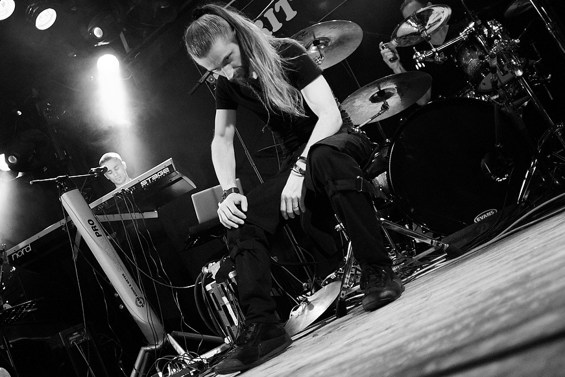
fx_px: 487
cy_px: 184
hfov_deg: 60.3
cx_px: 286
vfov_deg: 42.3
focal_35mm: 31
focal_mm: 20
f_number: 2
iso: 800
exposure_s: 1/20
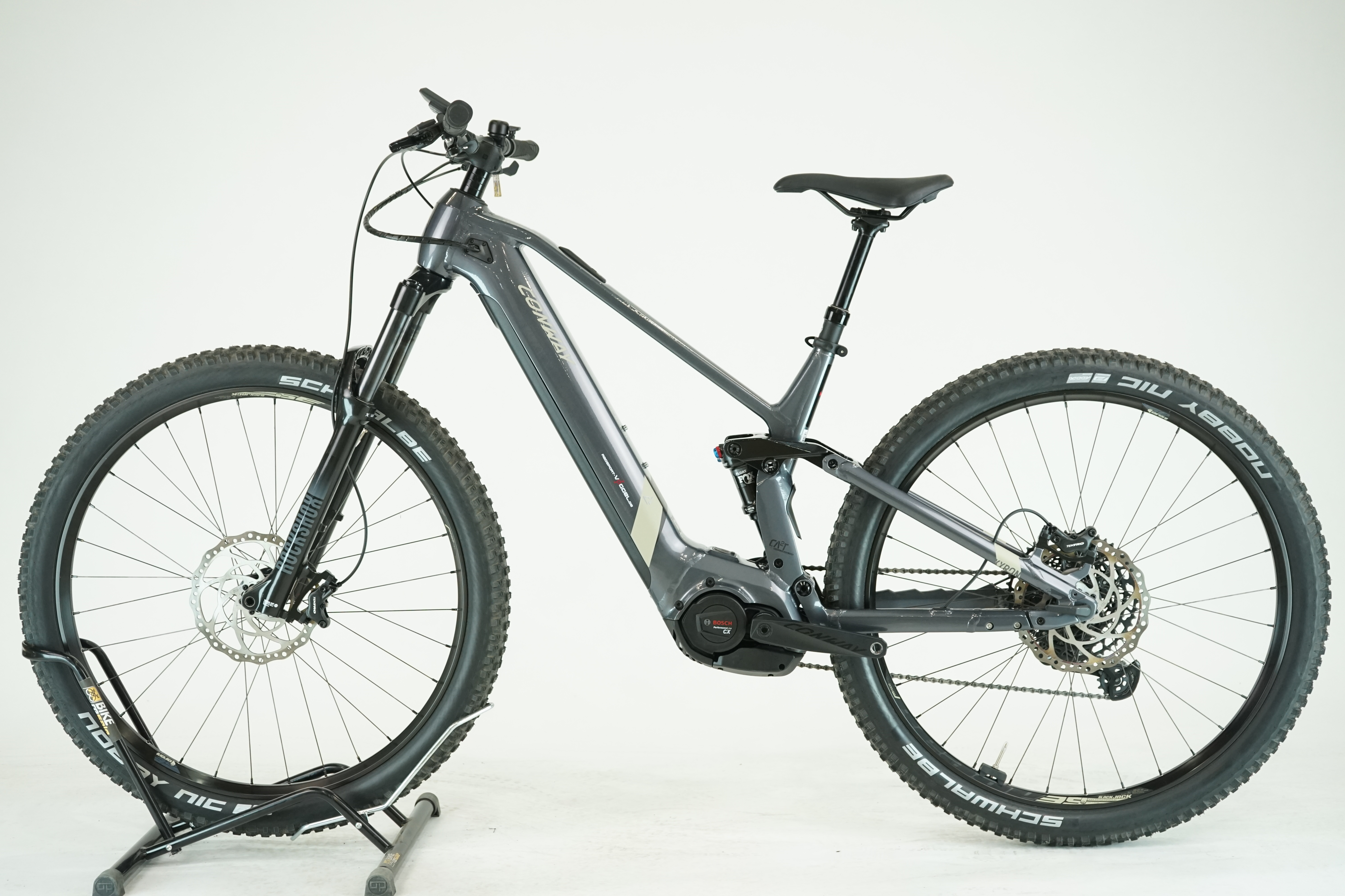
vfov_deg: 27.5
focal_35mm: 49
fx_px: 1831
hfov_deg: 40.3
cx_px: 672
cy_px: 448
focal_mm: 49
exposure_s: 1/200
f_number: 5.6
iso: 1600
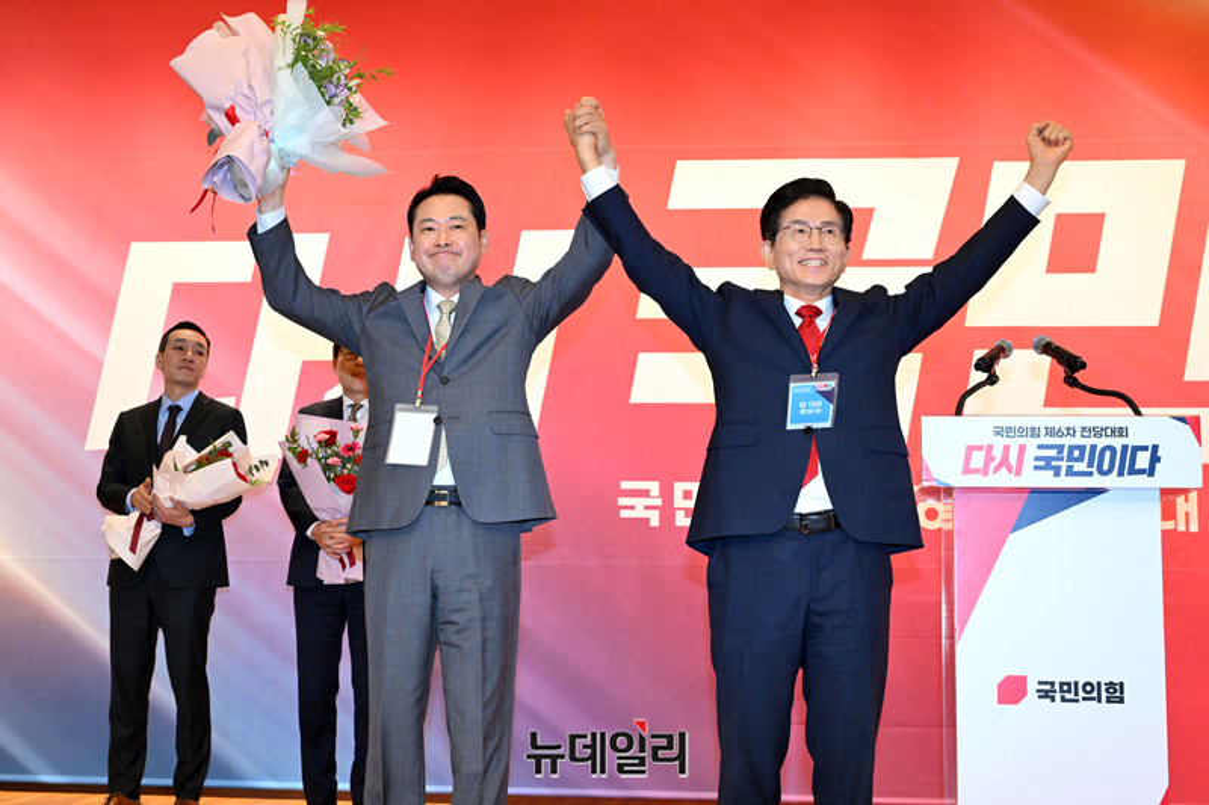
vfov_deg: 29.9
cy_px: 402
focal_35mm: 45
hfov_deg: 43.6
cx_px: 604
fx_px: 1511
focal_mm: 45
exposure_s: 1/250
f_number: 7.1
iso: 3200
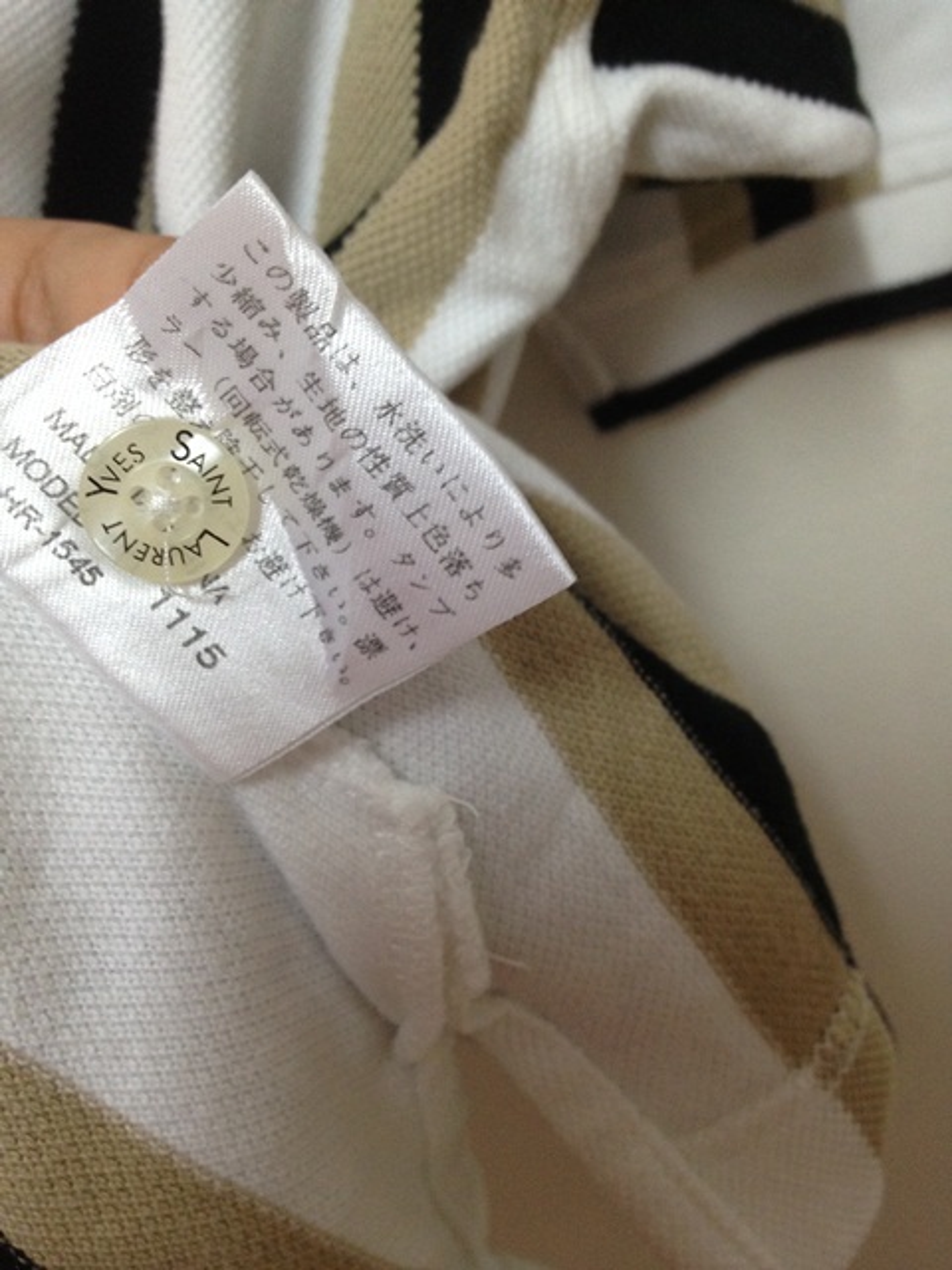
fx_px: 1283
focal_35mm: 35
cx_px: 476
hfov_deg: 40.7
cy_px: 635
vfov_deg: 52.6
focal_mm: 4.28
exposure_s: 1/20
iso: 160
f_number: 2.4
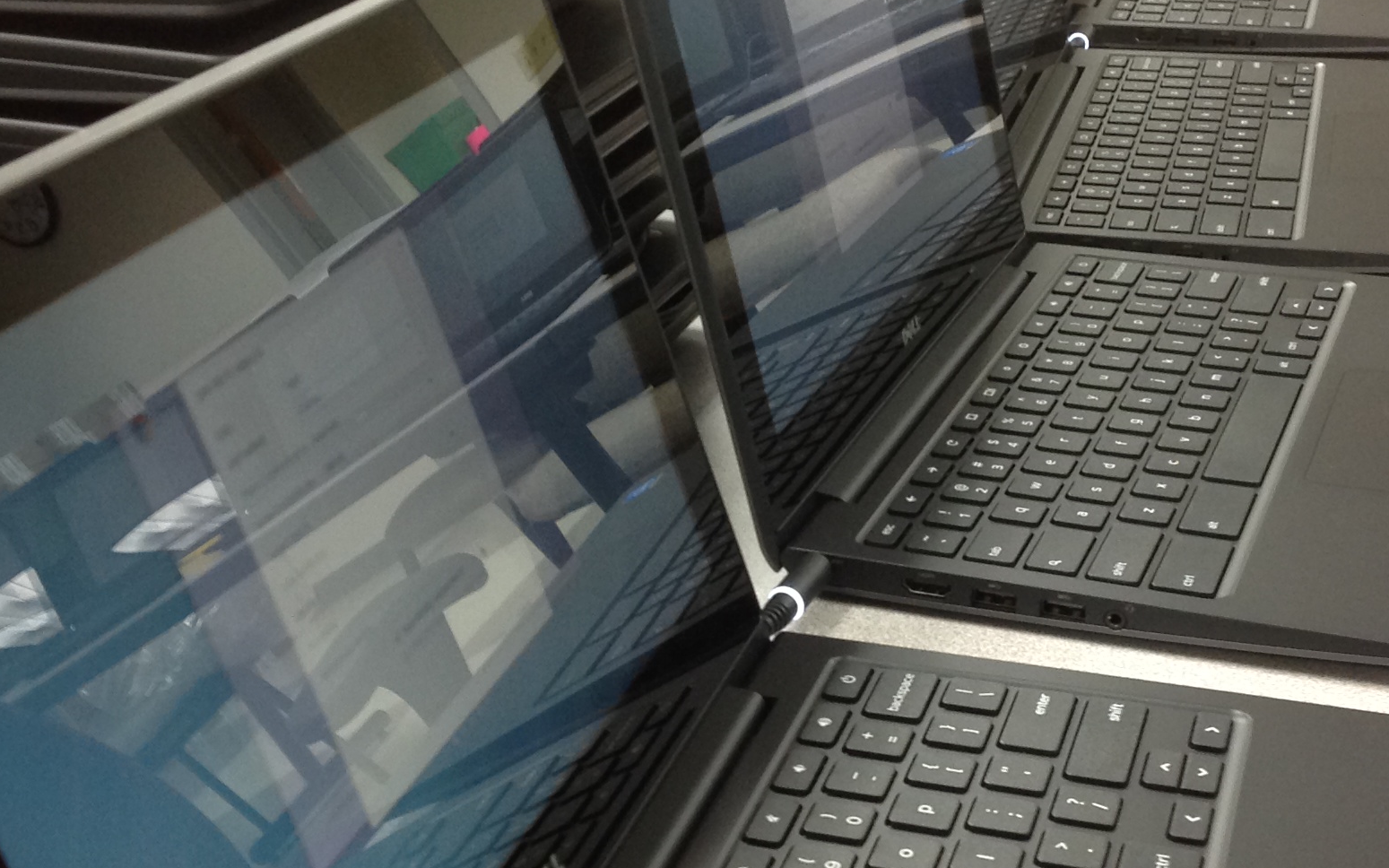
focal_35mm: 62
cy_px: 530
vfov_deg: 20.9
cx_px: 771
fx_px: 2347
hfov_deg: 32.9
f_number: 2.4
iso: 125
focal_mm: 4.28
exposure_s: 1/15
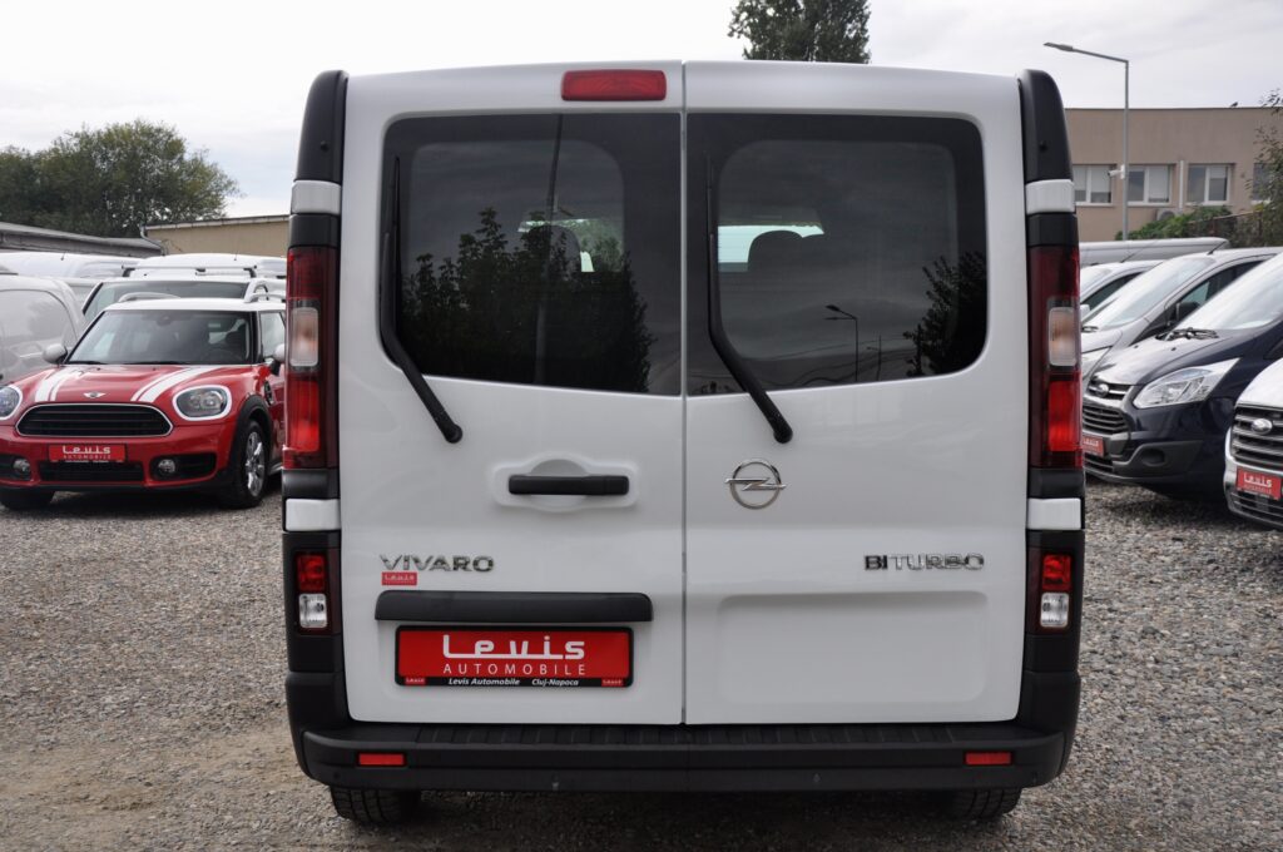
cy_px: 426
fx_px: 1495
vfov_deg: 31.8
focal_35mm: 42
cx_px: 642
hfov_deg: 46.5
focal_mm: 28
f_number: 6.3
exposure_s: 1/160
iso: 500
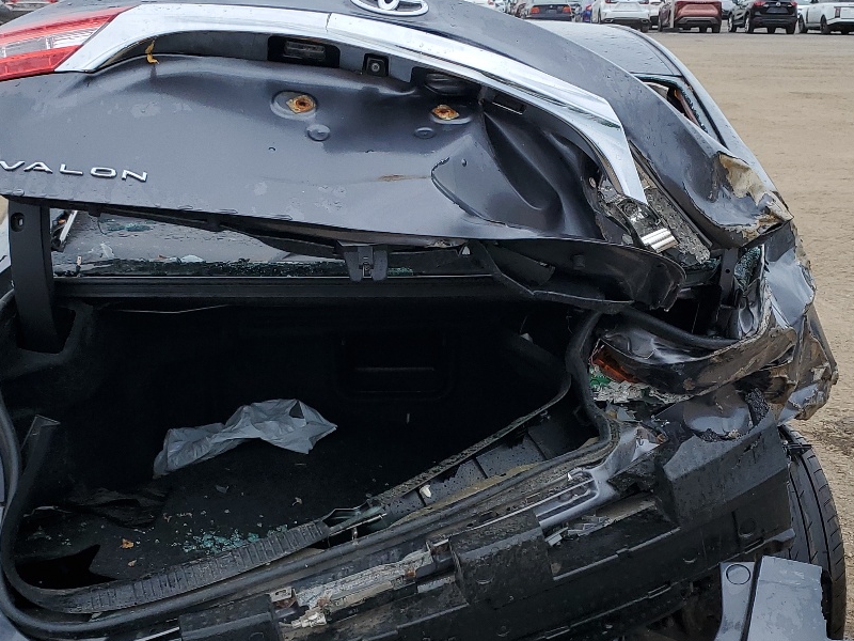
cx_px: 408
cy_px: 439
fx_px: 1283
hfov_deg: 36.8
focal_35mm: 52
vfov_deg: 27.8
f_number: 1.5
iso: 50
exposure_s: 1/455
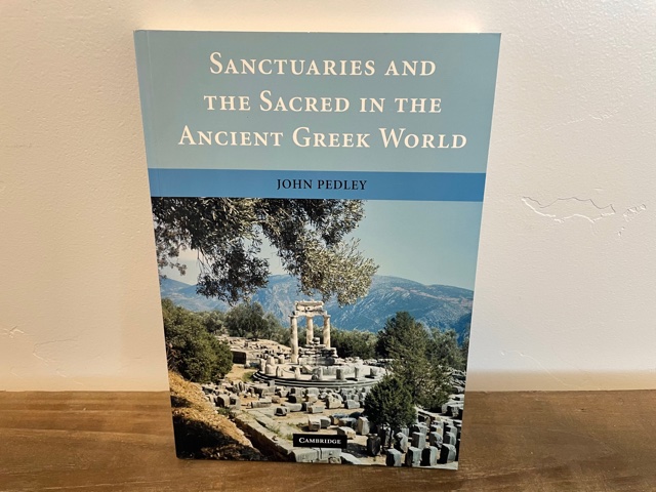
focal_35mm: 26
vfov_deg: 53.1
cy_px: 246
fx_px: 493
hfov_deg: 67.3
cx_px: 328
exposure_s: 1/60
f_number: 1.6
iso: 125
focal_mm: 4.2
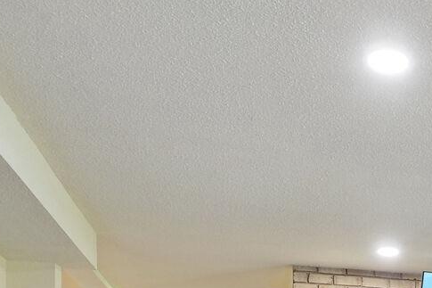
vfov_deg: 19.6
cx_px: 470
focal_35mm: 57
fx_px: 684
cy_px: 470
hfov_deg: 31.3
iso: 200
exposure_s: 1/5
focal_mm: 16
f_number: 10
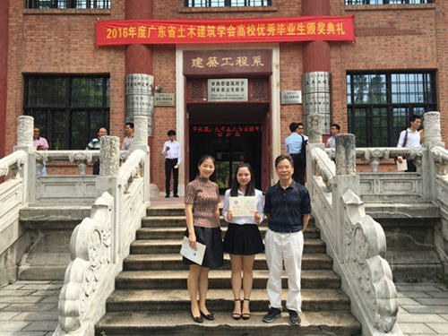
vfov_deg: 48.2
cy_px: 168
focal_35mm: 29
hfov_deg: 61.7
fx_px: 375
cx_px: 224
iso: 25
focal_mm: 4.15
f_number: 2.2
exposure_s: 1/801
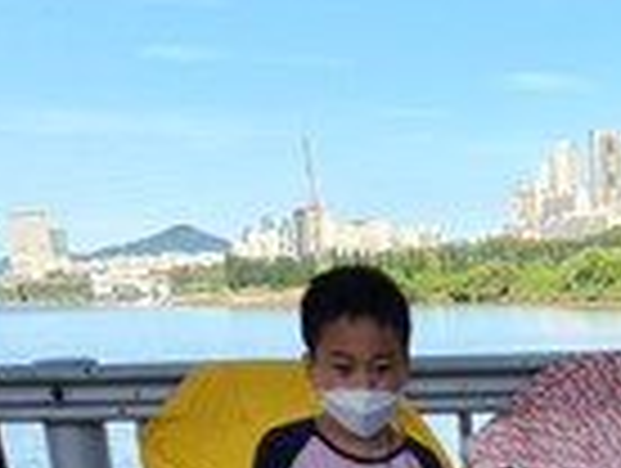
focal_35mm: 100
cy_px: 999
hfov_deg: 18.9
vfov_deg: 12.6
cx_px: 666
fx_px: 1797
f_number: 1.8
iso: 12
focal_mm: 6.4
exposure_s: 1/286
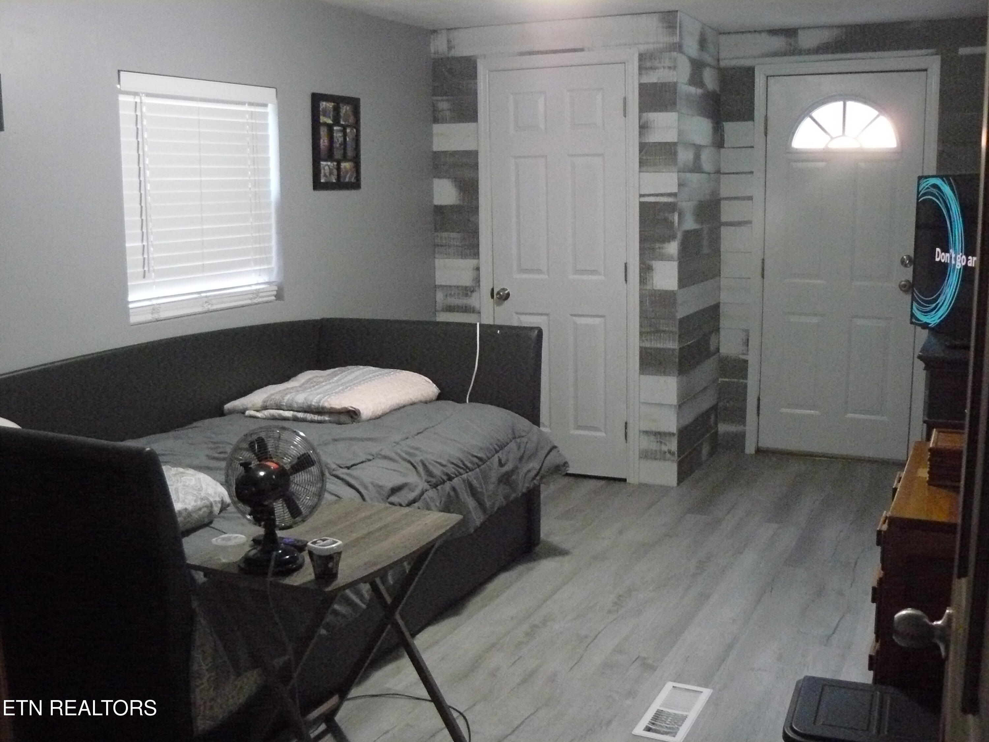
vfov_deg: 39.7
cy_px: 371
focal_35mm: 36
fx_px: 1029
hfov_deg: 51.4
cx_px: 494
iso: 800
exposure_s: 1/15
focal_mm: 6
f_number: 2.8
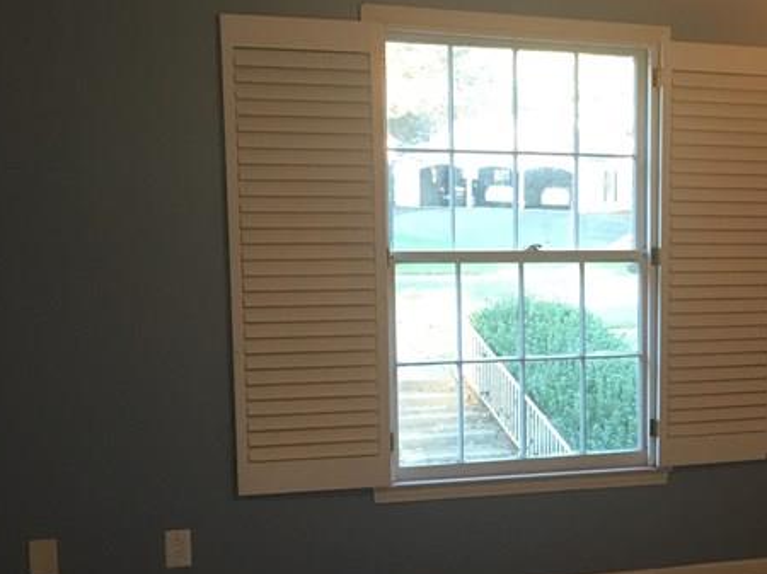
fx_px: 1462
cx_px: 689
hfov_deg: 28.3
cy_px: 405
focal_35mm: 66
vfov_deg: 22.1
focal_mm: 4.15
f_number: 2.2
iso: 100
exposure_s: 1/30
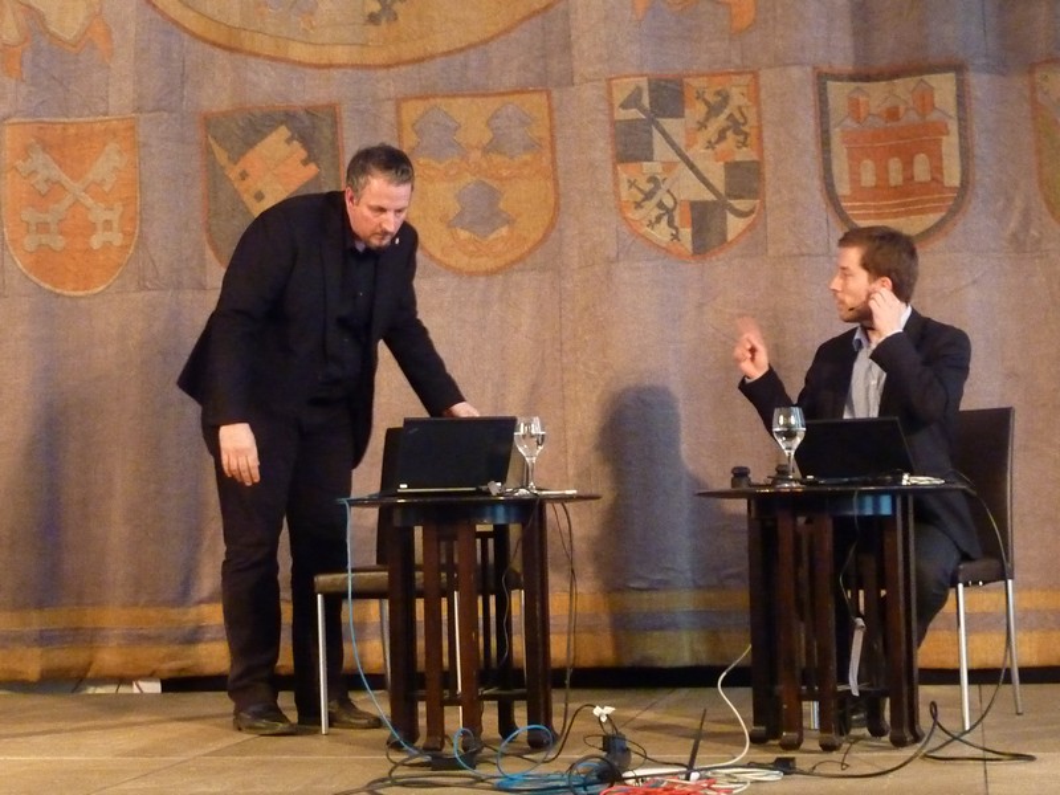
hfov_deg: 26.0
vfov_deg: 19.6
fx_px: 2297
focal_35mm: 75
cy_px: 398
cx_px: 530
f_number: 3.8
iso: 800
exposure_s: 1/15
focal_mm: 8.5
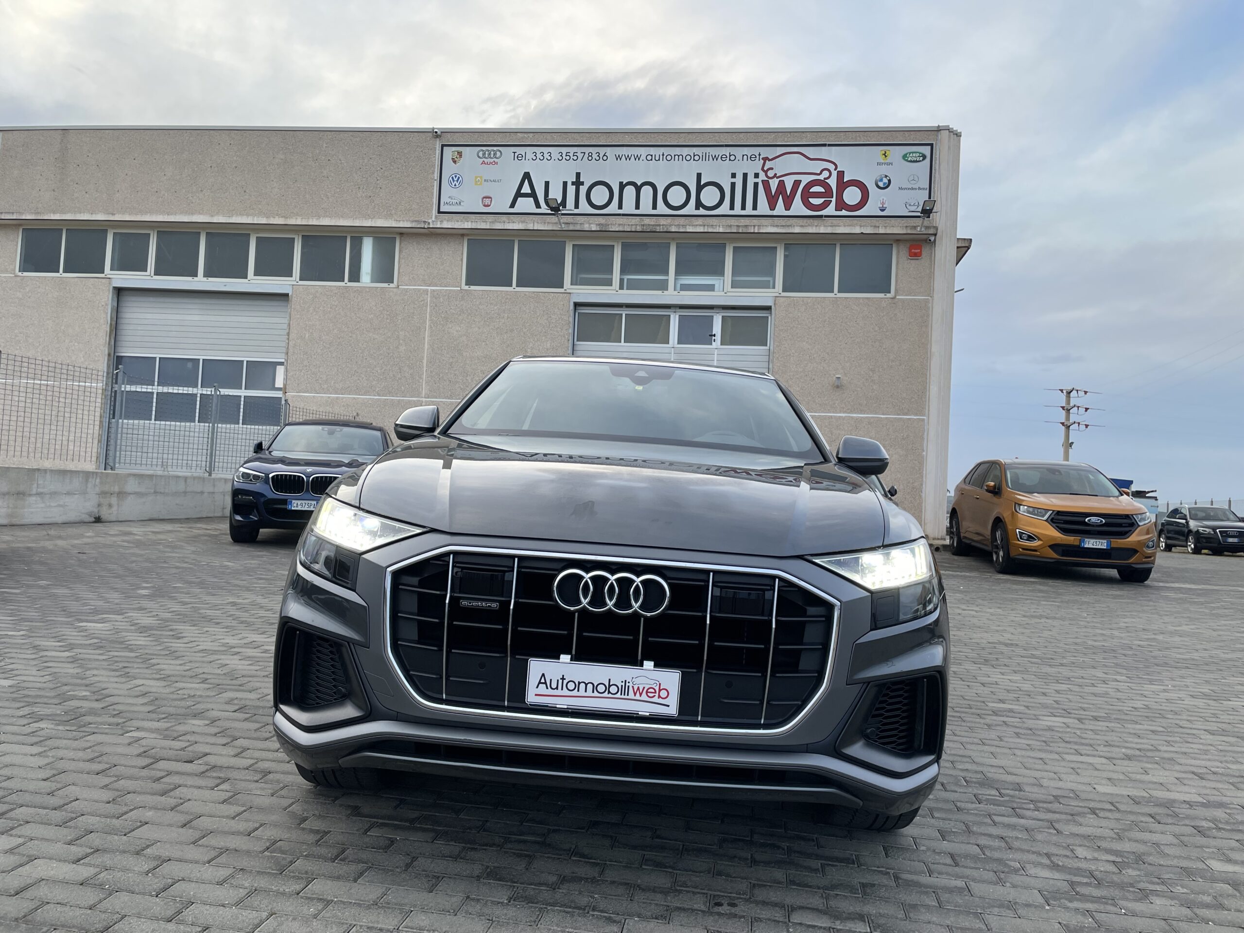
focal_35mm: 26
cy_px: 466
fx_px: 934
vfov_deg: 53.1
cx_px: 622
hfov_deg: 67.3
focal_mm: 4.2
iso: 50
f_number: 1.6
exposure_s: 1/121
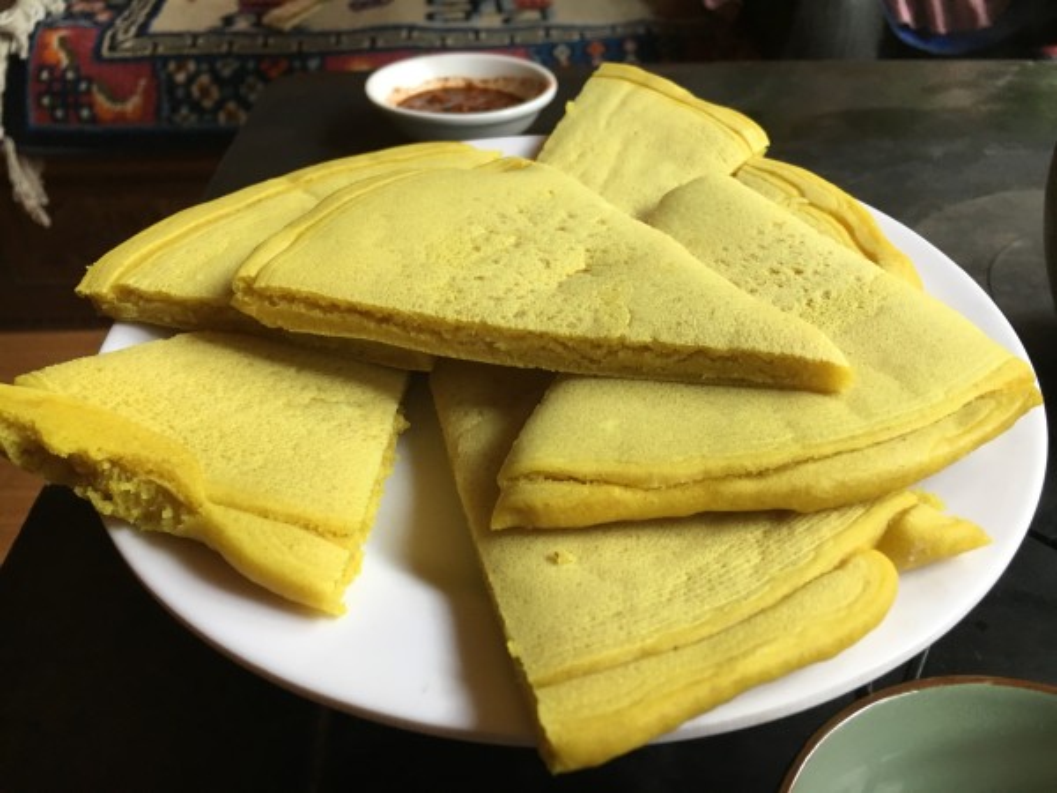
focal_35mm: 29
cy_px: 396
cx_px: 528
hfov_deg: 61.7
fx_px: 886
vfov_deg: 48.2
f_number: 2.2
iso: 50
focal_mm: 4.15
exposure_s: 1/33
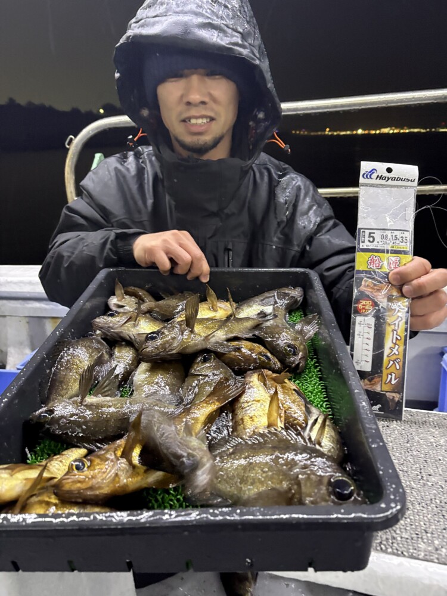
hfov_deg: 53.1
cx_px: 224
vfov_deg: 67.3
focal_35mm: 26
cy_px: 298
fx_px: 448
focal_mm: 5.96
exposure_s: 1/30
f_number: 1.6
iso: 800
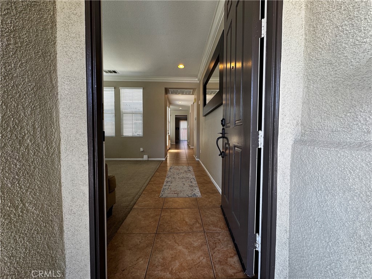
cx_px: 186
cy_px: 140
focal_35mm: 14
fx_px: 150
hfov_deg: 102.1
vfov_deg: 85.7
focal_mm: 2.22
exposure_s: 1/120
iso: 100
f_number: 2.2
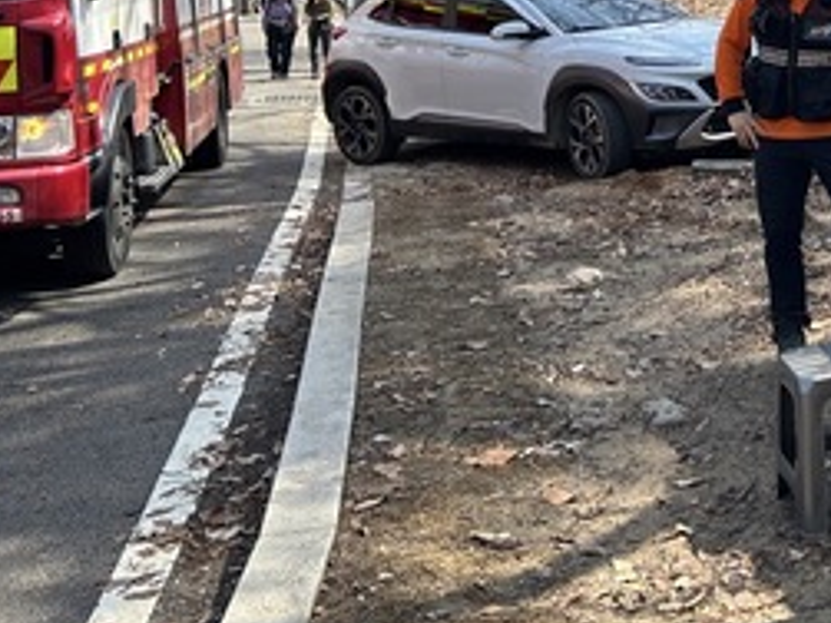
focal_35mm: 58
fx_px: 1392
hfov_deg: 30.8
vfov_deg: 24.0
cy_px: -20
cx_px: 831
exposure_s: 1/1100
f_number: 1.5
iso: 50
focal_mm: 5.7
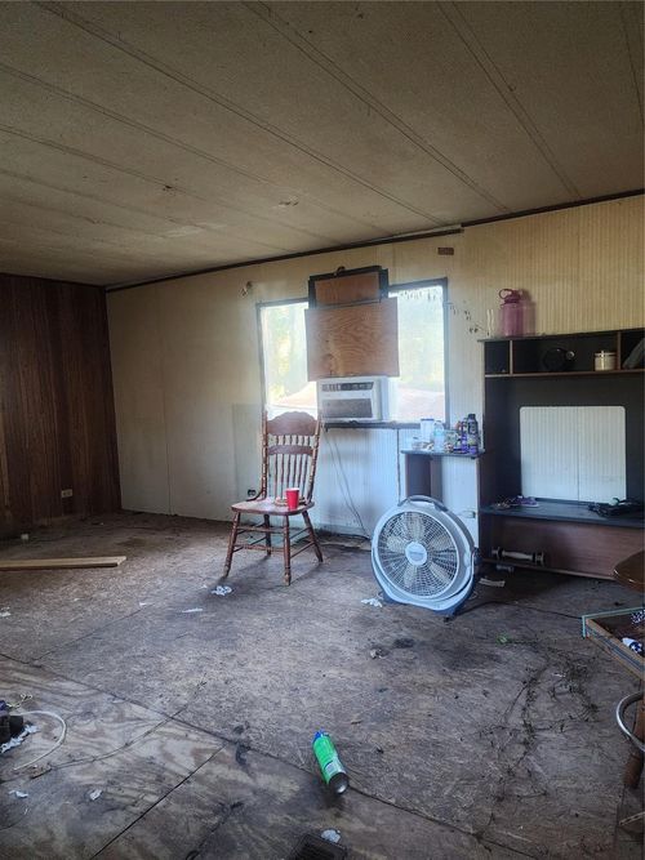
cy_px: 430
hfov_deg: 58.9
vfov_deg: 73.9
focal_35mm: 23
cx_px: 322
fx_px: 572
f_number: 1.8
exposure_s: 1/120
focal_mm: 6.4
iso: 800
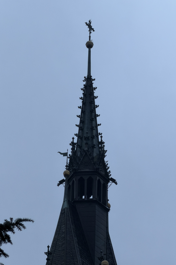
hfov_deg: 6.6
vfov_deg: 9.8
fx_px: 1533
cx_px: 89
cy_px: 133
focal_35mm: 209
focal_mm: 16.89
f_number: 2.8
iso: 160
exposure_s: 1/121
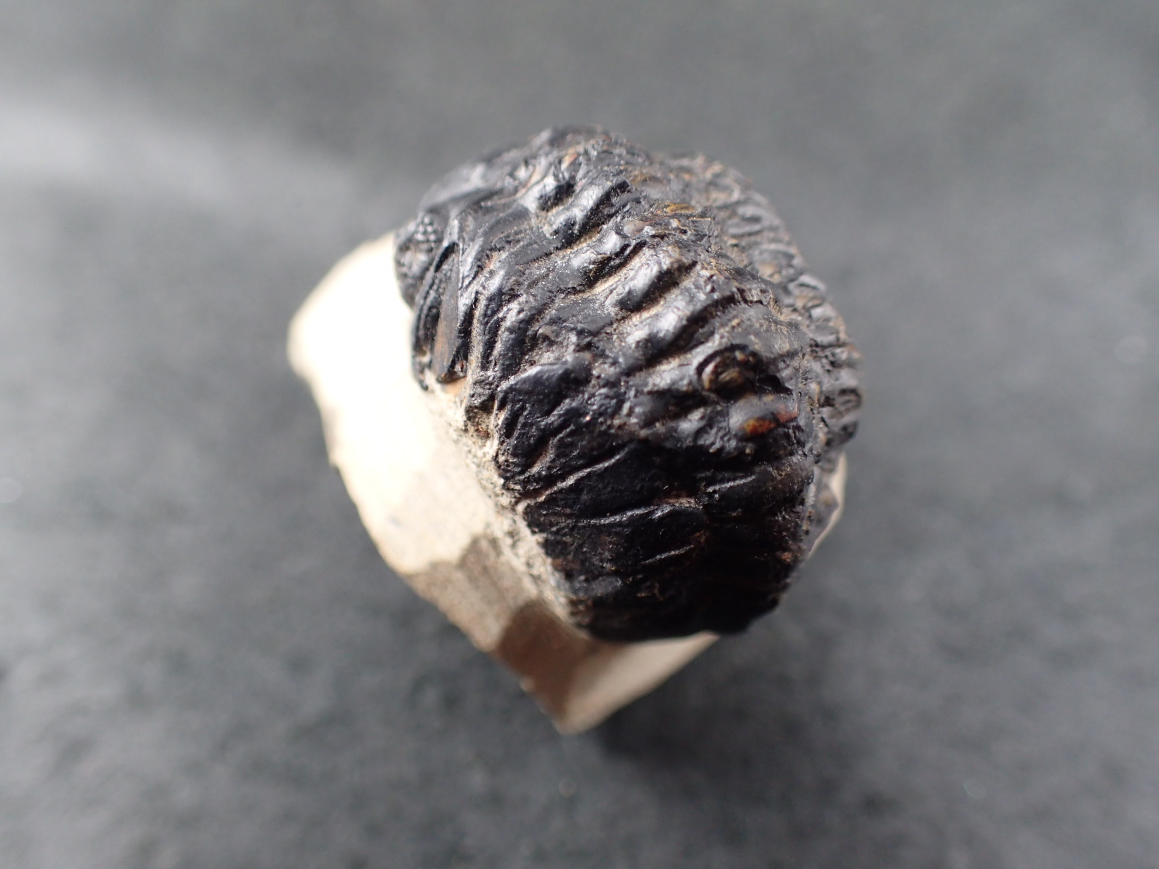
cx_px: 580
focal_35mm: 30
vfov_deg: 46.8
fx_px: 1004
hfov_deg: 60.0
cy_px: 434
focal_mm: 5.5
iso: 250
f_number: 2.3
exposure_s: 1/125
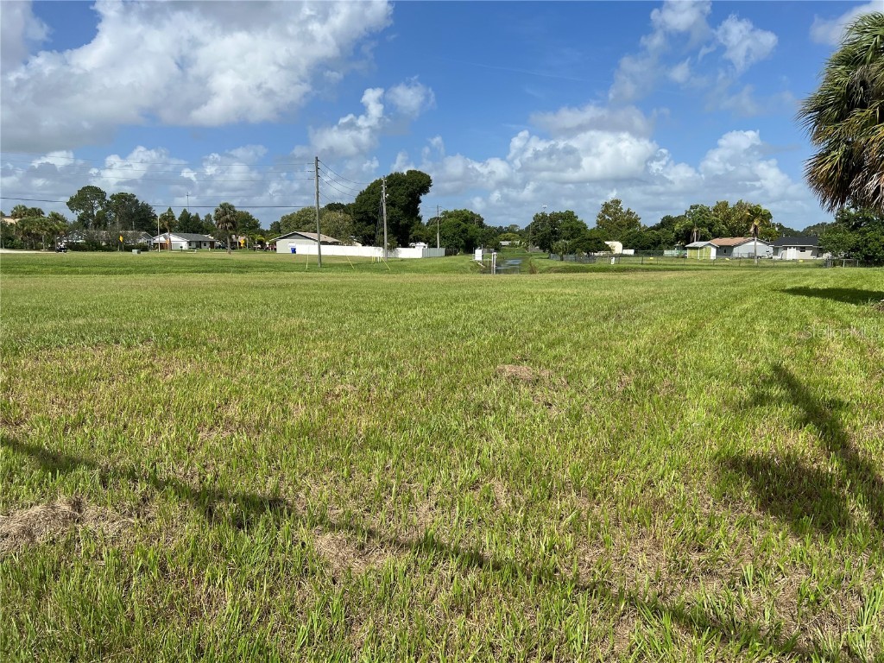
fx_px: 664
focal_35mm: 26
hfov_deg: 67.3
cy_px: 332
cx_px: 442
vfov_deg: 53.1
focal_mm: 5.7
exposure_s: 1/7463
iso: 50
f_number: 1.5
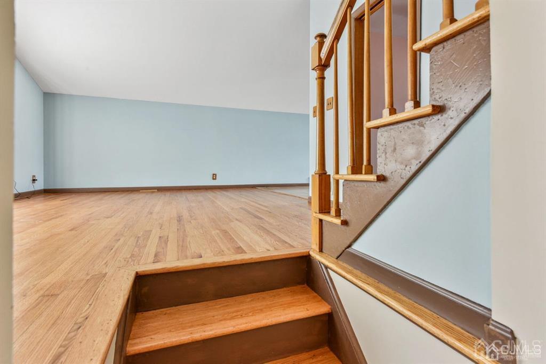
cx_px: 273
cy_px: 182
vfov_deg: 70.4
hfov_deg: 93.3
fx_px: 258
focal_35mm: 17
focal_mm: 17
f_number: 8
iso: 640
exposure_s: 1/20
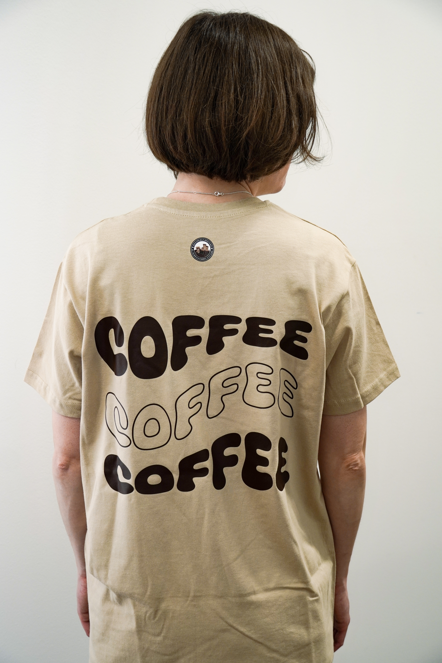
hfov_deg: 28.1
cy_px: 332
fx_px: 884
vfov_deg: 41.1
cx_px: 221
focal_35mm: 48
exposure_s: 1/60
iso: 250
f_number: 4.5
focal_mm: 32
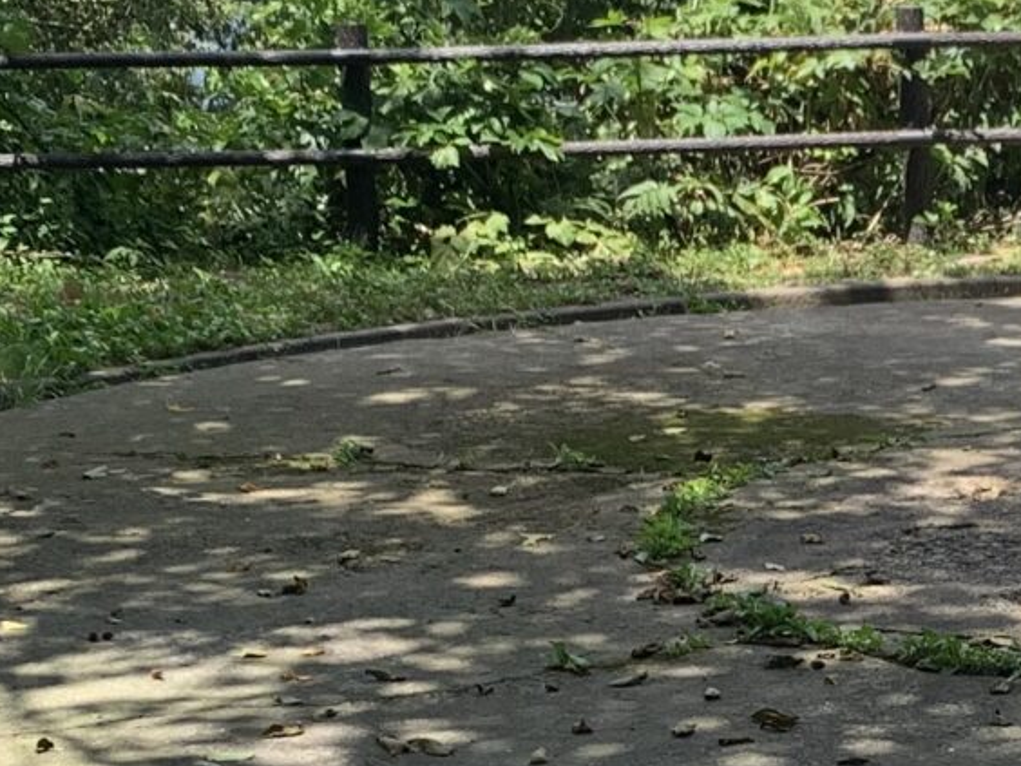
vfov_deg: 12.4
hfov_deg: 16.1
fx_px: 3480
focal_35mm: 118
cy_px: 771
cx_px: 1211
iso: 25
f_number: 1.8
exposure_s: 1/835
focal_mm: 4.25
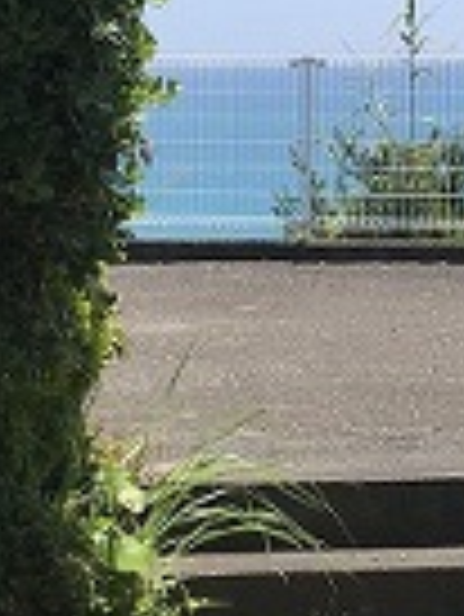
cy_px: 216
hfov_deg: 12.7
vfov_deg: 16.9
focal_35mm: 116
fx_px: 2070
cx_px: 408
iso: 20
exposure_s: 1/2037
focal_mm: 3.99
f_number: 1.8
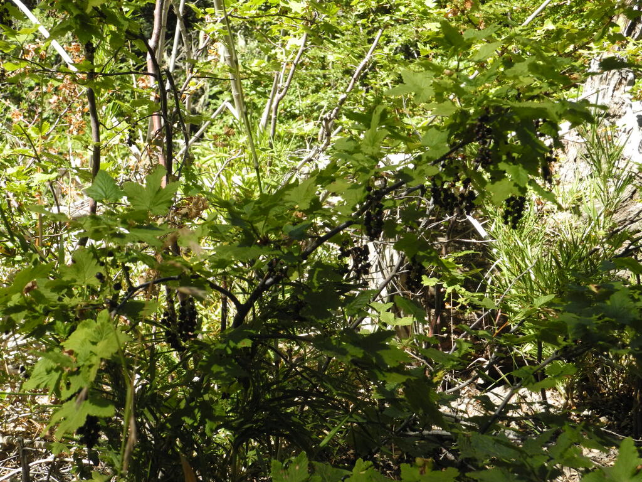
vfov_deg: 24.0
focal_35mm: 61
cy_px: 241
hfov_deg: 31.7
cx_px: 321
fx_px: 1131
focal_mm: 13
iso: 400
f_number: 3.5
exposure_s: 1/1000
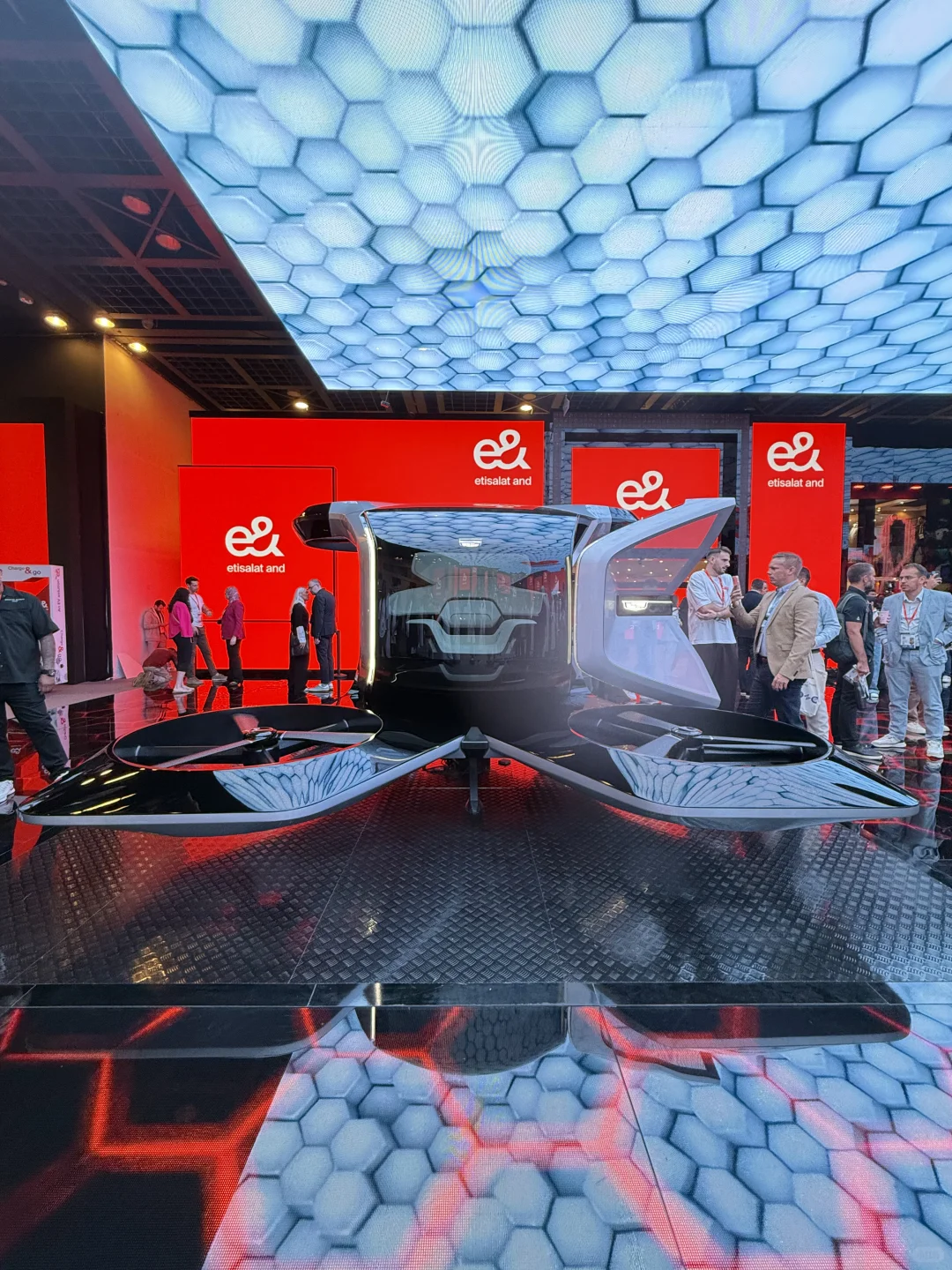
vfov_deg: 102.1
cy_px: 635
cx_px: 476
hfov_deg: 85.7
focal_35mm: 14
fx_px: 513
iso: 400
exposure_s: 1/83
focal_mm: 2.22
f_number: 2.2
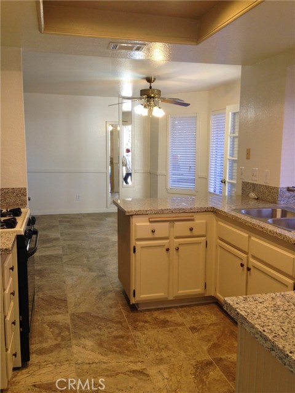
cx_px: 148
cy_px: 196
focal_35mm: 33
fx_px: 375
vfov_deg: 55.4
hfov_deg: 42.9
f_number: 2.4
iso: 50
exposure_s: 1/24
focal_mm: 4.12
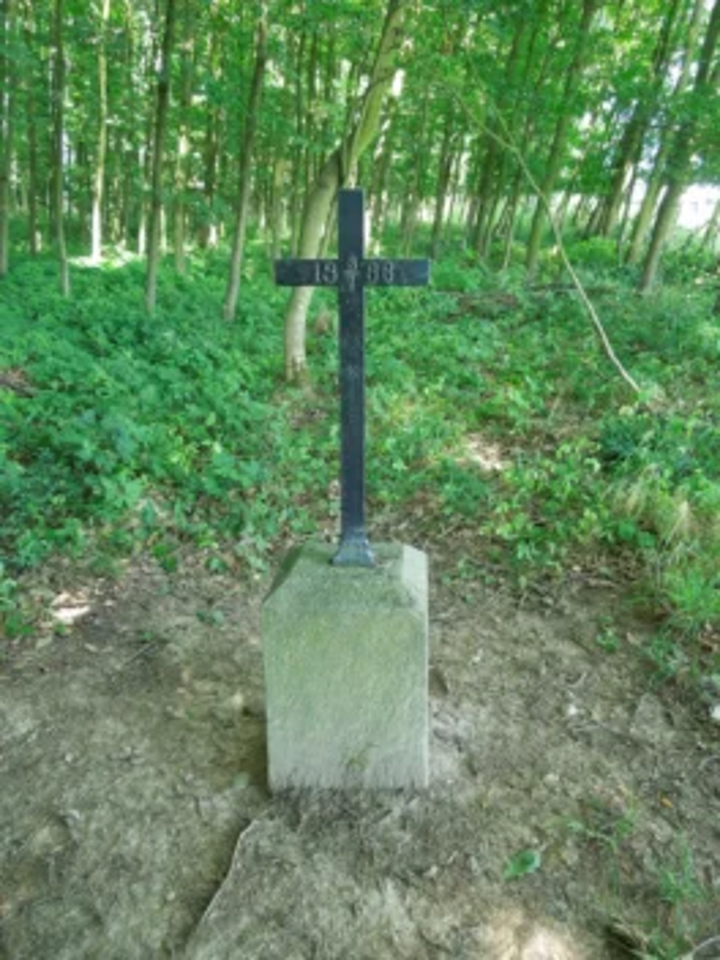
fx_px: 693
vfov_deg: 69.4
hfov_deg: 54.9
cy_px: 480
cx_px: 360
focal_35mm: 25
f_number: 3.3
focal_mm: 4.5
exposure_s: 1/80
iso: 400
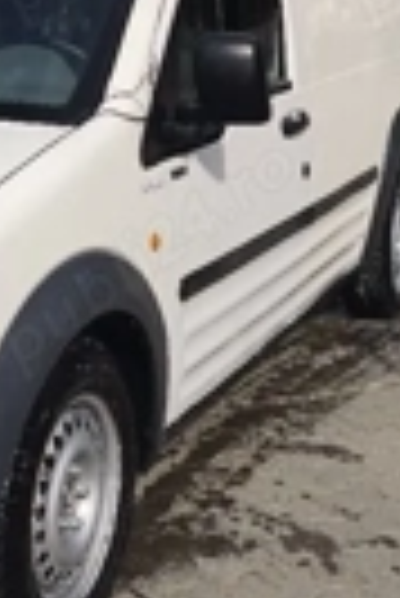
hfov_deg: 17.8
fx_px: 1197
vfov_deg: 26.1
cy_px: -40
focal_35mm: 72
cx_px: -112
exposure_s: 1/1667
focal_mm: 6.18
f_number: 1.65
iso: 50
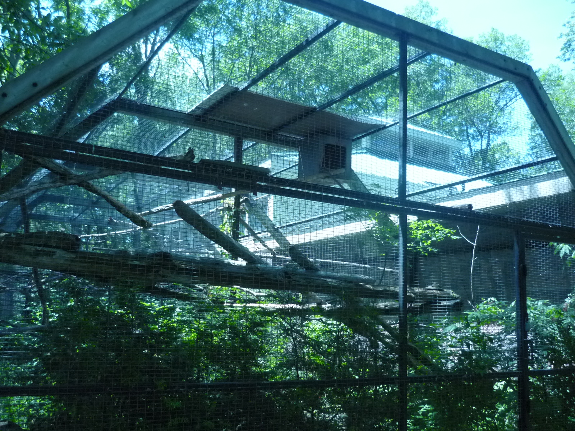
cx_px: 288
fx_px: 548
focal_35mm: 33
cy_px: 216
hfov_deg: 55.4
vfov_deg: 42.9
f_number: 2.8
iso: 400
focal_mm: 5.5
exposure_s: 1/640
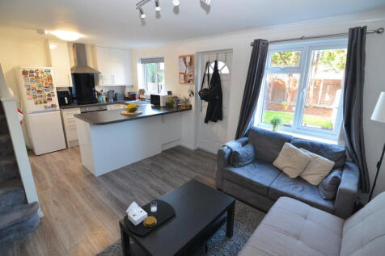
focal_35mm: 16
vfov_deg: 72.0
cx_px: 192
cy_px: 128
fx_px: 176
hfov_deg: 95.0
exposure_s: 1/60
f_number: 4
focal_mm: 11
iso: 800
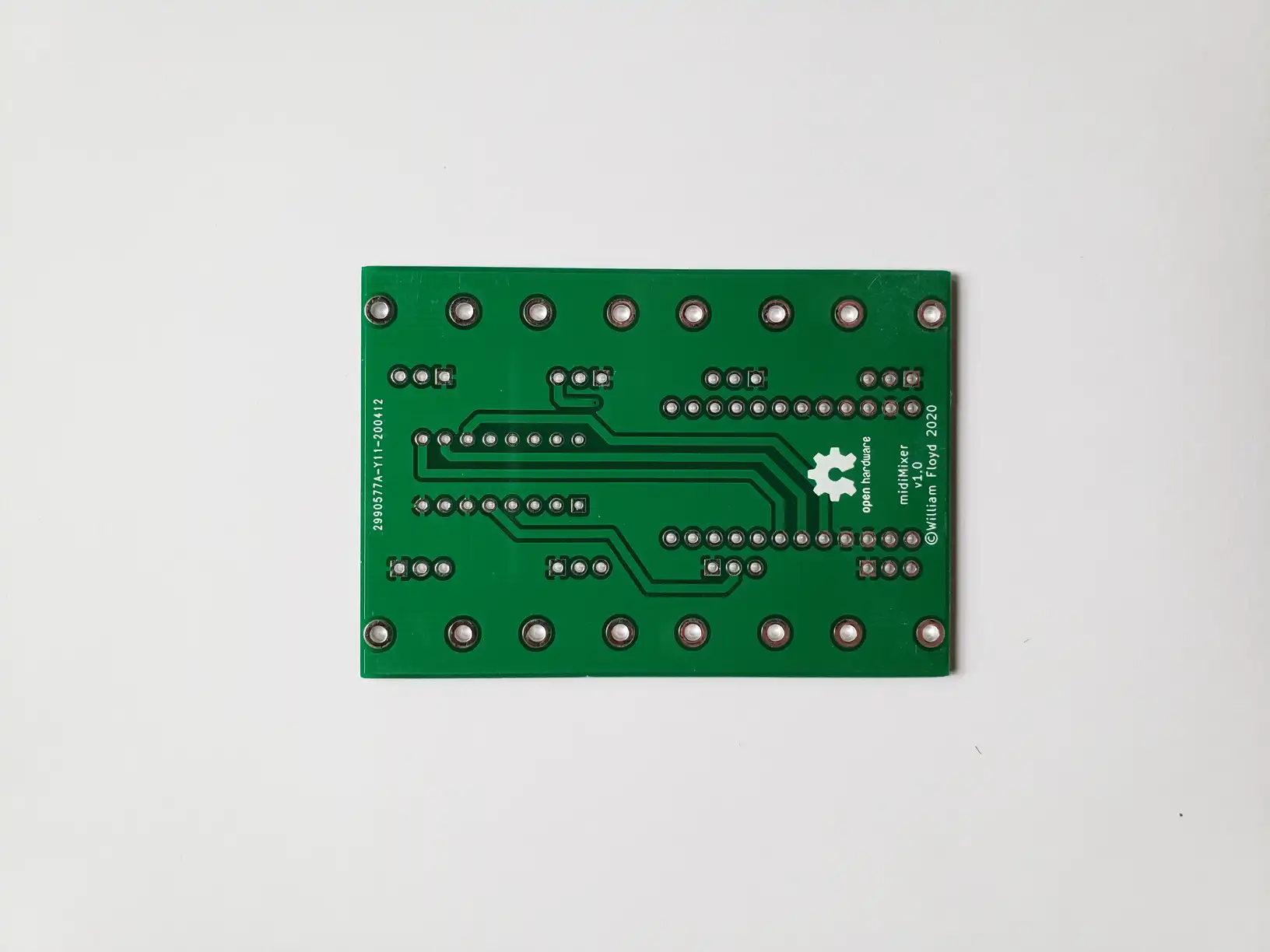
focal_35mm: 26
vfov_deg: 53.1
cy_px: 476
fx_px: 954
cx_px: 635
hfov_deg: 67.3
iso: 125
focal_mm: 4.3
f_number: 2.4
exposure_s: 1/60
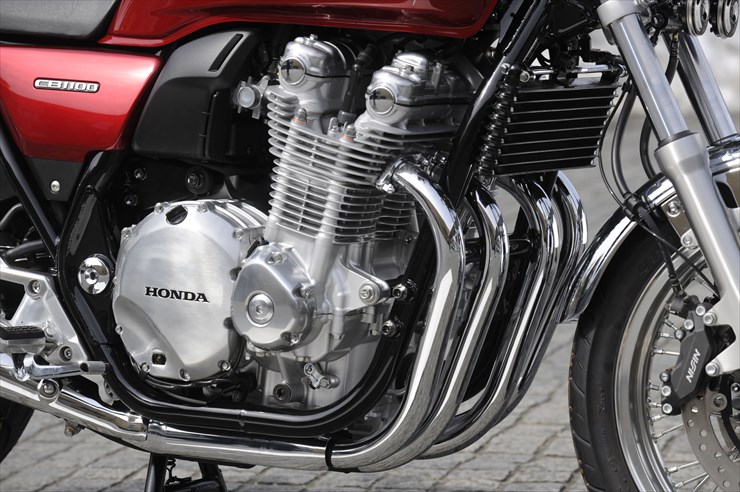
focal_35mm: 155
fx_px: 3183
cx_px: 370
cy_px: 246
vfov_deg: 8.8
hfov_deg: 13.3
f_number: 8
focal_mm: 155
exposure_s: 1/400
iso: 200
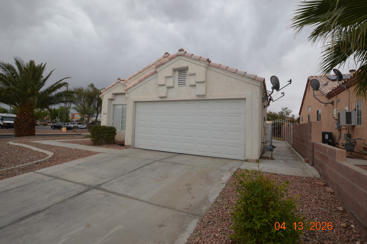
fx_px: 176
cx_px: 184
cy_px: 122
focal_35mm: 17
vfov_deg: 69.6
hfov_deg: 92.5
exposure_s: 1/160
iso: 100
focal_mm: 11.5
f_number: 6.3
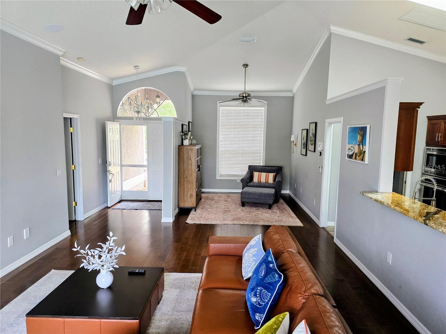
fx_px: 296
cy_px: 167
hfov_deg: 73.9
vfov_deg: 58.9
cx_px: 223
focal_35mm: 23
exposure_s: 1/180
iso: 250
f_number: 1.7
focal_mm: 6.3
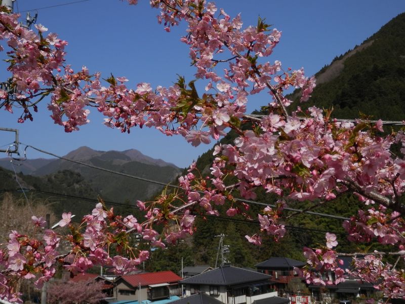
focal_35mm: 37
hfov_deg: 50.1
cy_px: 152
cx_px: 202
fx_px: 433
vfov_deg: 38.7
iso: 80
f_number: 10.1
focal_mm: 6.6
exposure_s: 1/200
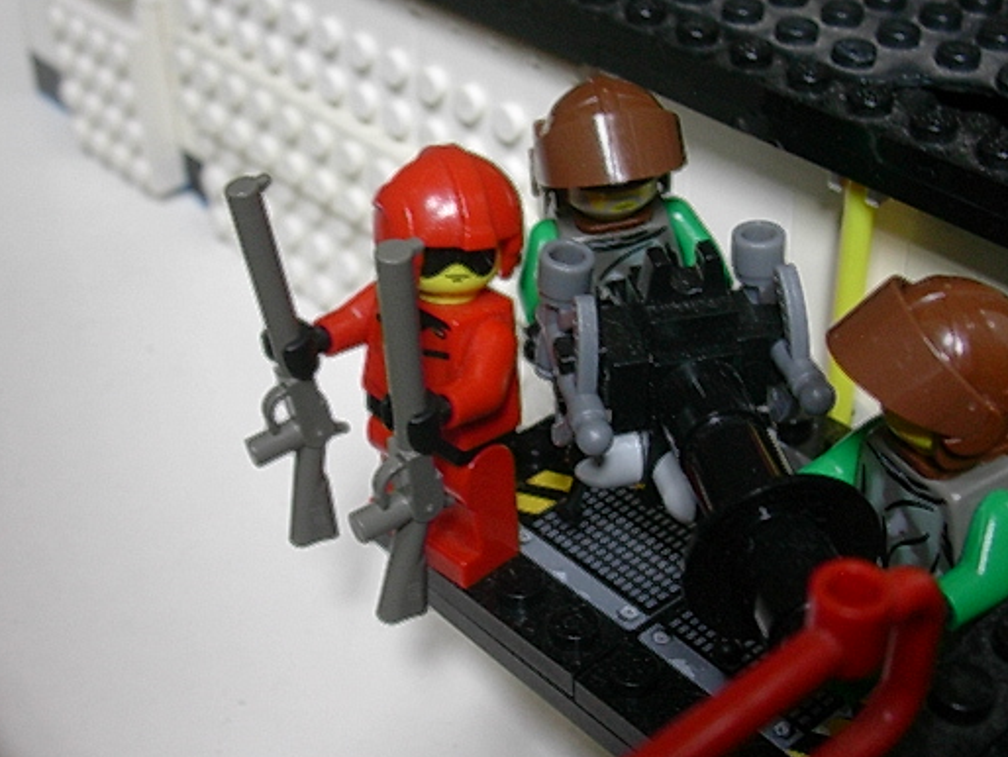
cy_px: 328
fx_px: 1631
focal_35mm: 56
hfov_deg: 34.3
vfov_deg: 26.1
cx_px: 537
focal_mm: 6.7
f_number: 2.9
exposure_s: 1/19
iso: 70
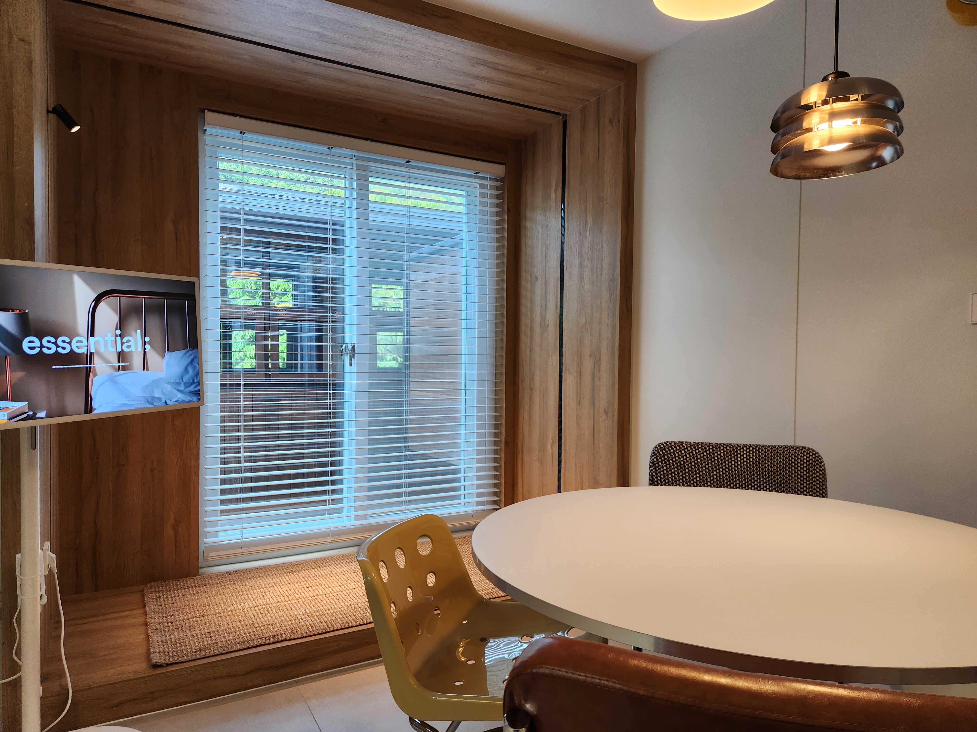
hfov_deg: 73.9
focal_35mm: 23
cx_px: 488
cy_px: 366
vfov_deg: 58.9
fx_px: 649
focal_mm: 5.4
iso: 160
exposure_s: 1/180
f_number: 1.8
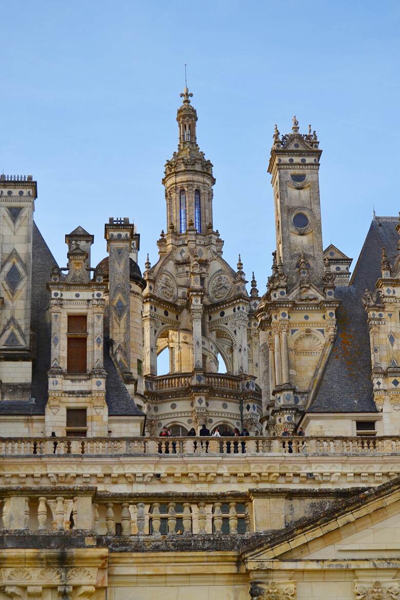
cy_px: 300
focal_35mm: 82
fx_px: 1375
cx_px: 200
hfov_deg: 16.6
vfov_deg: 24.6
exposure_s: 1/160
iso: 100
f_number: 6.3
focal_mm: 55
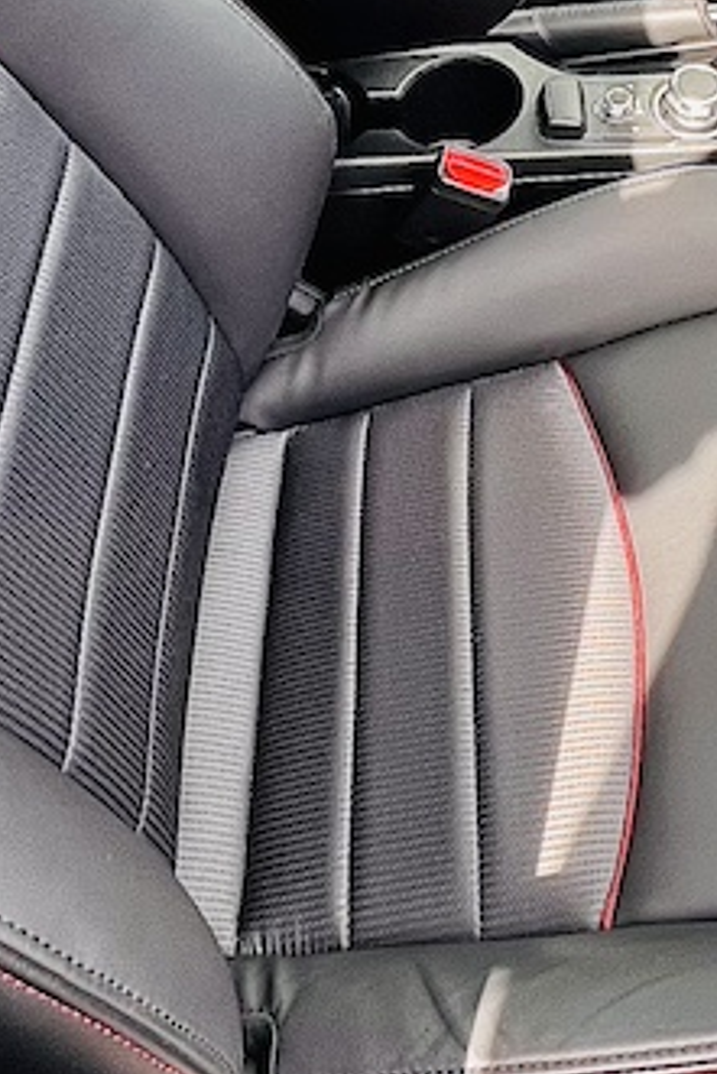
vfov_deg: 37.8
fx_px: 1403
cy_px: 26
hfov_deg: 28.0
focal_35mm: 47
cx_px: 581
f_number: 1.8
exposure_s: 1/99
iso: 80
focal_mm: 1.57
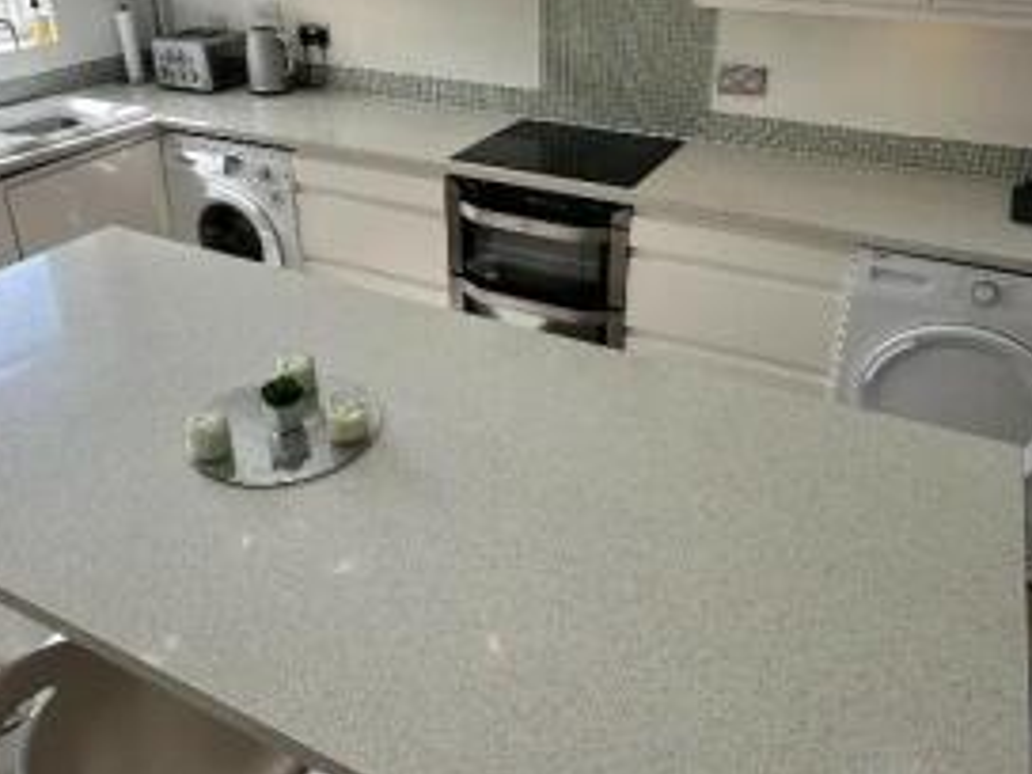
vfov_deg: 45.9
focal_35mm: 30
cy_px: 245
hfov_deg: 60.0
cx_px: 529
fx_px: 894
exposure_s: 1/217
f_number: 2.2
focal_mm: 2.22
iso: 40
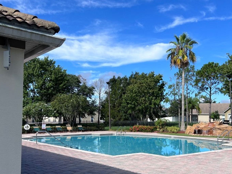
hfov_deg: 47.6
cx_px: 139
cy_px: 104
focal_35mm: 39
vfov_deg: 36.7
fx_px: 261
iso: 50
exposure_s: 1/3968
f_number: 1.5
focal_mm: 5.7
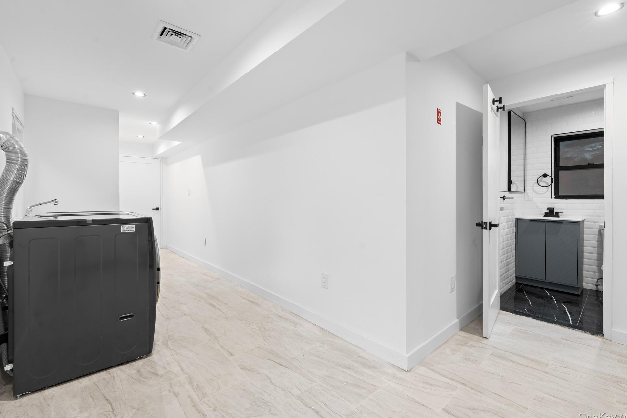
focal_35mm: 15
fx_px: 261
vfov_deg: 77.3
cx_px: 309
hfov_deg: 100.4
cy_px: 201
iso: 400
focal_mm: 14
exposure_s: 1/2
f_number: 10
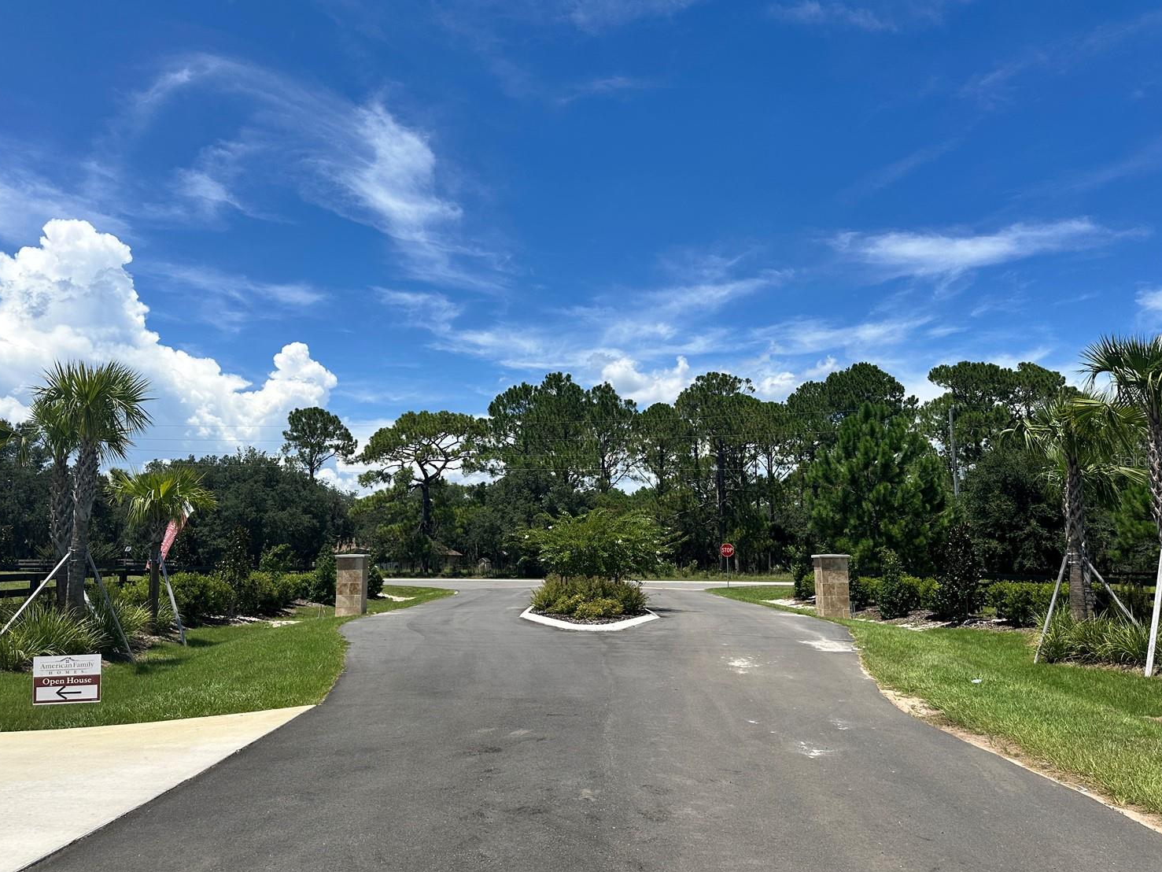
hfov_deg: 67.3
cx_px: 555
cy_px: 460
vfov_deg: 53.0
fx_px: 873
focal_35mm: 26
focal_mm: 6.86
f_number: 1.78
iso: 80
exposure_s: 1/5848
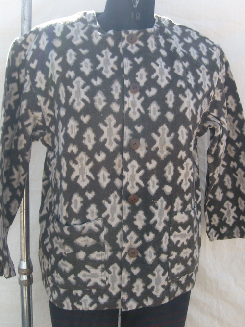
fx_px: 330
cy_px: 164
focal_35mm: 35
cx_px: 122
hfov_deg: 40.7
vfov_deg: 52.6
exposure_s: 1/90
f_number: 7.1
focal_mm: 5.8
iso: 80
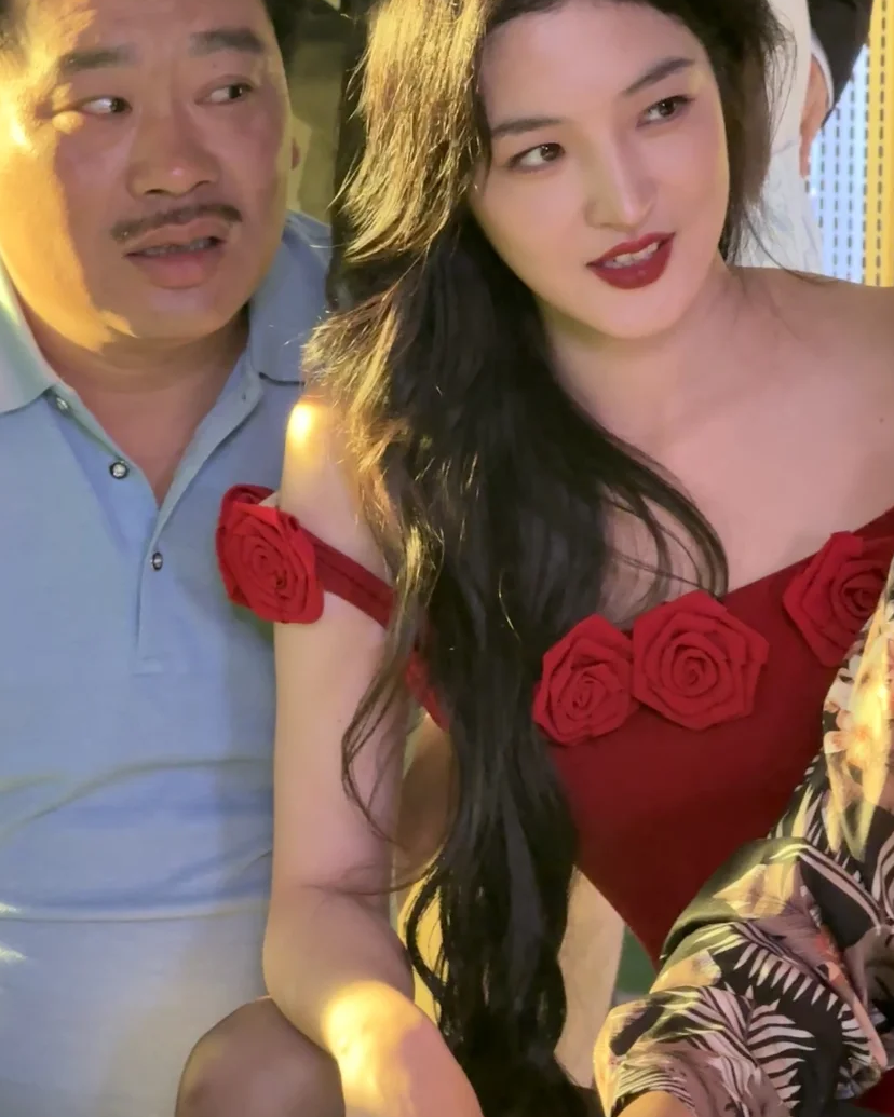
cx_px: 428
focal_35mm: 163
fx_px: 5391
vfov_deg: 11.8
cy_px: 373
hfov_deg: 9.5
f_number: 2.8
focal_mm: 15.66
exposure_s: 1/50
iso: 640
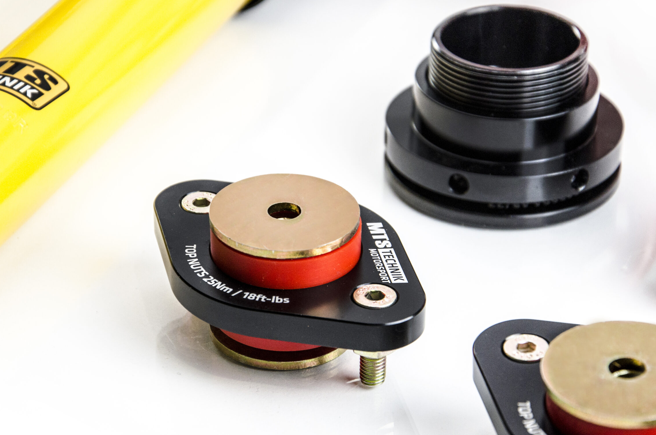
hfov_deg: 13.3
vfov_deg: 8.8
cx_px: 305
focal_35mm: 155
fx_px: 2819
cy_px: 234
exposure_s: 1/125
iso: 400
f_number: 5.6
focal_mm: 92
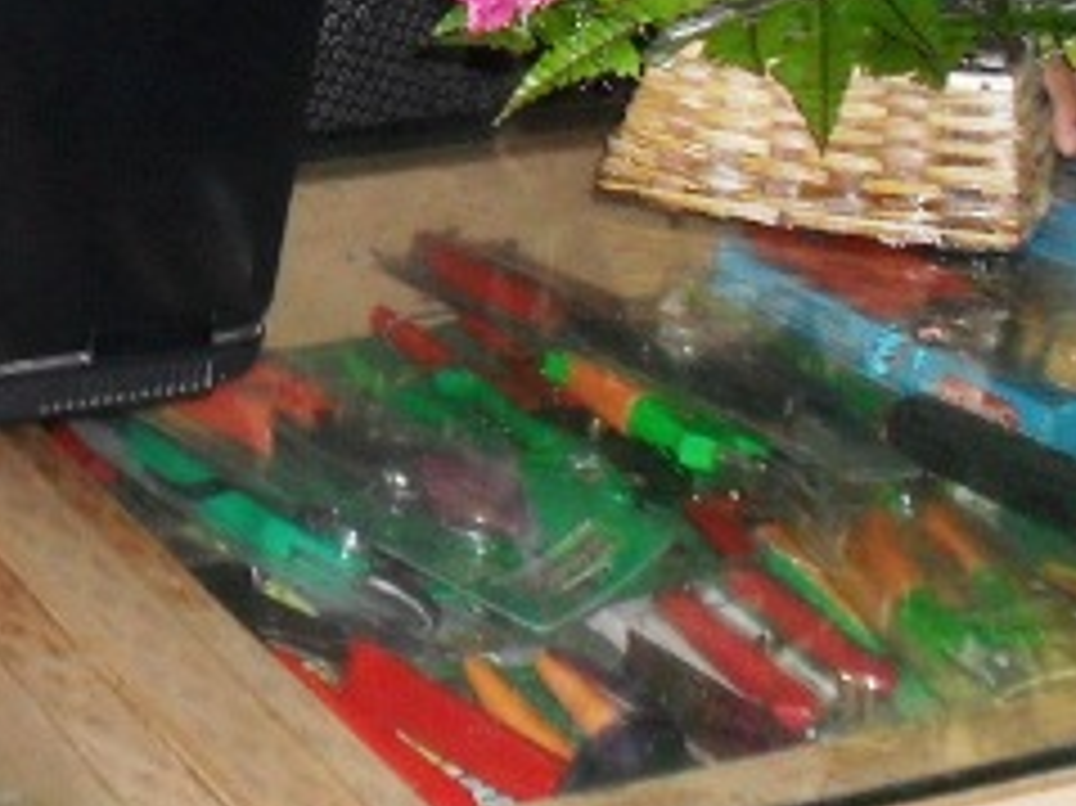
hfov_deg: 18.0
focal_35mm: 105
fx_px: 3262
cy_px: -277
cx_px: -135
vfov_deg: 13.5
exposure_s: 1/45
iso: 200
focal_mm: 6.3
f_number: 2.8
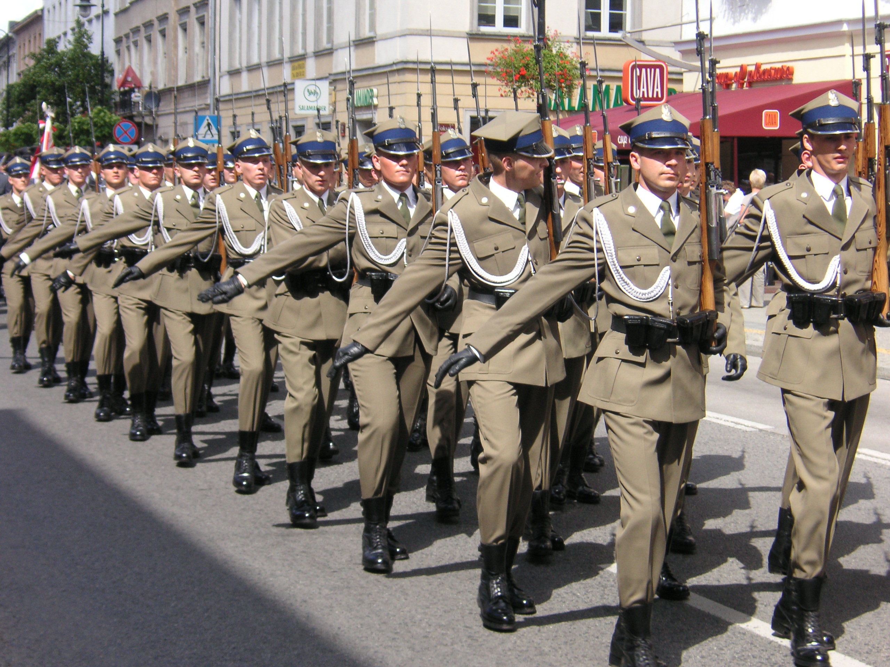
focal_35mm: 76
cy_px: 334
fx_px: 1954
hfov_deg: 25.7
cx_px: 445
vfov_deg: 19.4
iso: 50
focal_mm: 12.6
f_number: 4.4
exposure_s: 1/180
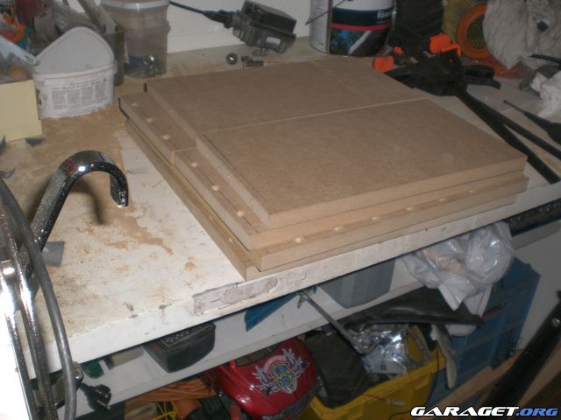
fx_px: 616
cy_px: 210
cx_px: 280
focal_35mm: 38
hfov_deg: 49.0
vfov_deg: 37.7
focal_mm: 6.3
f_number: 3.1
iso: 100
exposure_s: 1/60
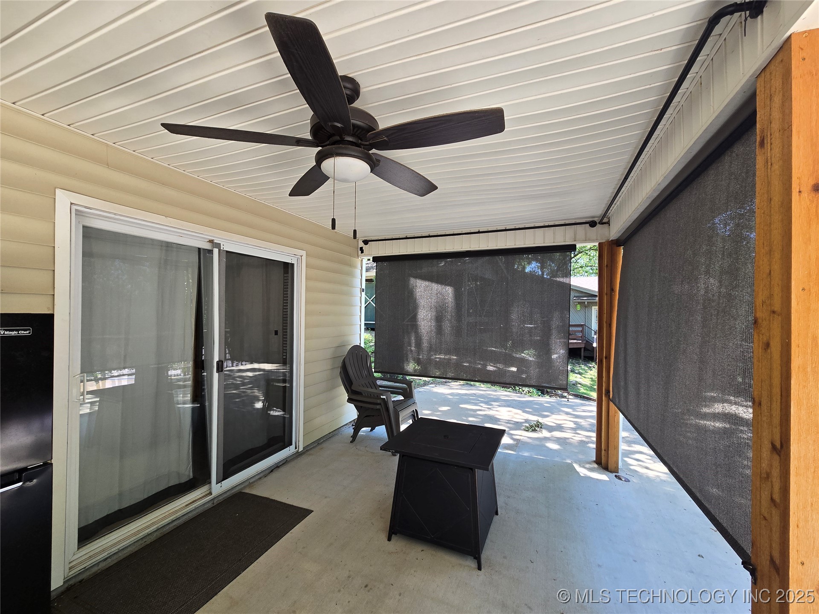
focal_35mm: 13
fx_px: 308
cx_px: 410
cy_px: 307
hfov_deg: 106.2
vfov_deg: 89.9
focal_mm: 2.2
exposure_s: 1/120
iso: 64
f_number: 2.2
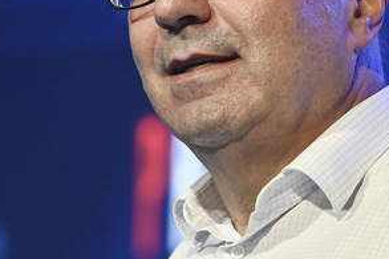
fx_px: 8348
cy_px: 162
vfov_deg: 1.8
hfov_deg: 2.7
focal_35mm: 773
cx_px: -74
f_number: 4
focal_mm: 185
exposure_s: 1/200
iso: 2500
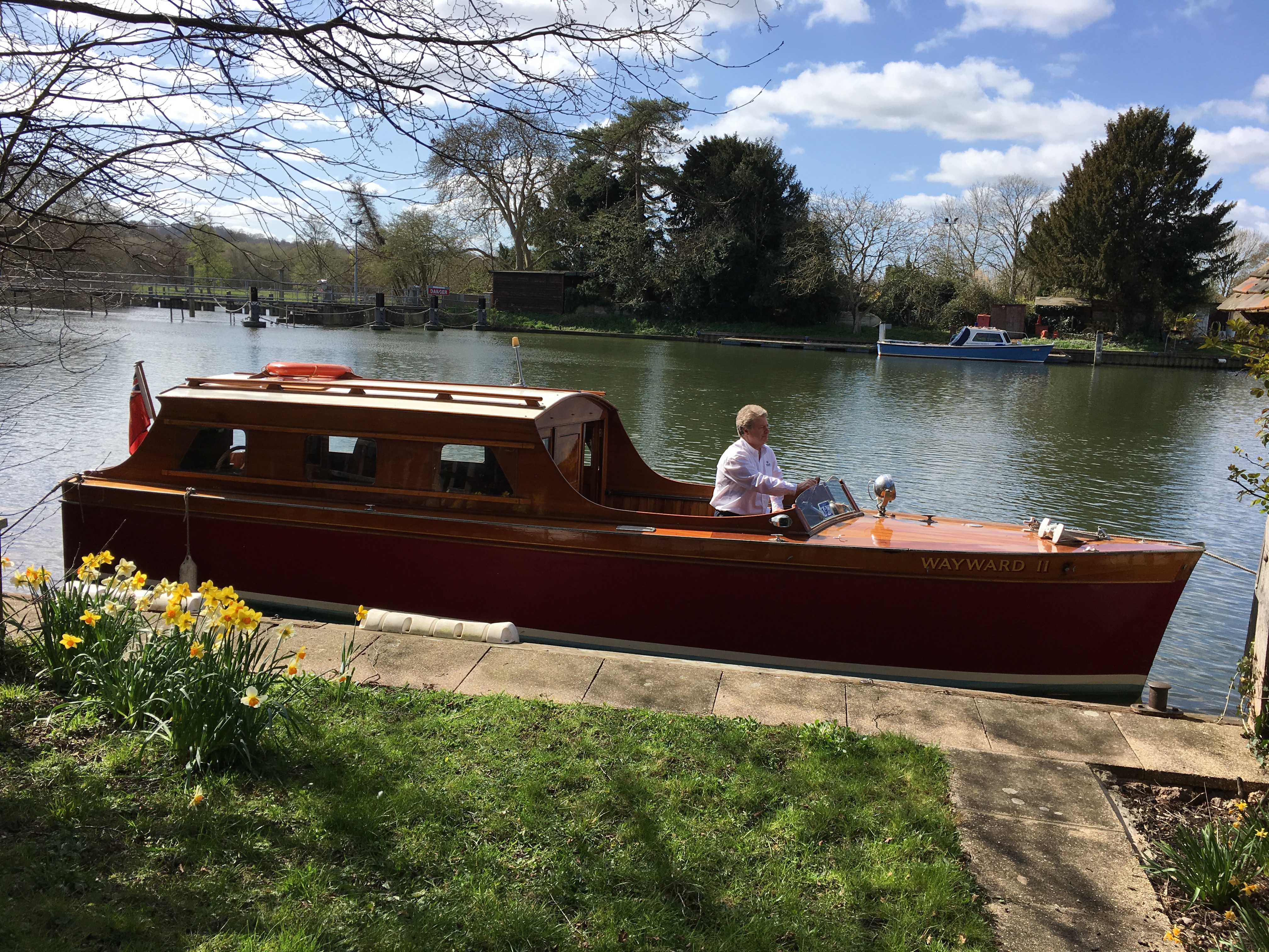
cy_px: 476
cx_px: 634
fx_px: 1063
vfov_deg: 48.2
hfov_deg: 61.7
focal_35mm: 29
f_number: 2.2
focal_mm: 4.15
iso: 25
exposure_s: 1/1241
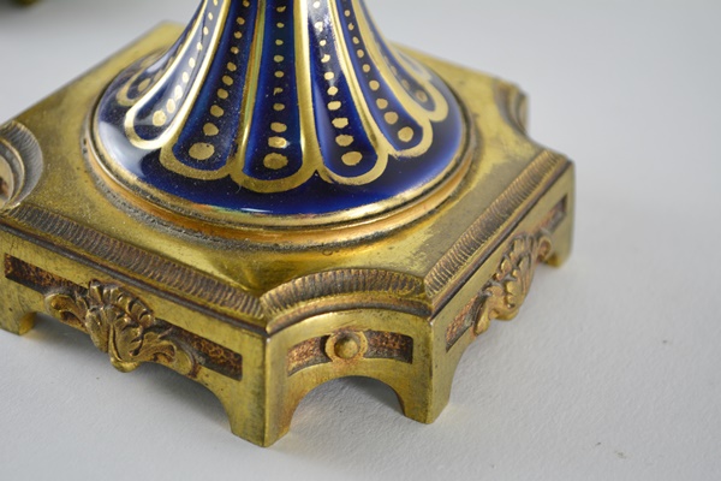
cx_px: 360
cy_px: 240
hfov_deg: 27.0
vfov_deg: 18.2
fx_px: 1502
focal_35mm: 75
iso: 400
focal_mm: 50
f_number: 5.6
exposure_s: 1/100
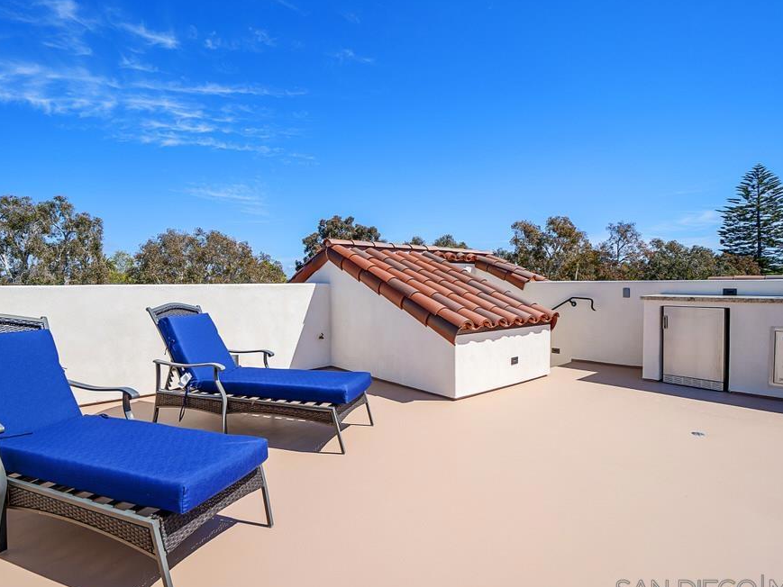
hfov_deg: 90.9
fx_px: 385
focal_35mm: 17
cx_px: 370
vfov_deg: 74.7
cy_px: 302
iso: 100
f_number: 7.1
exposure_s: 1/320
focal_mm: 10
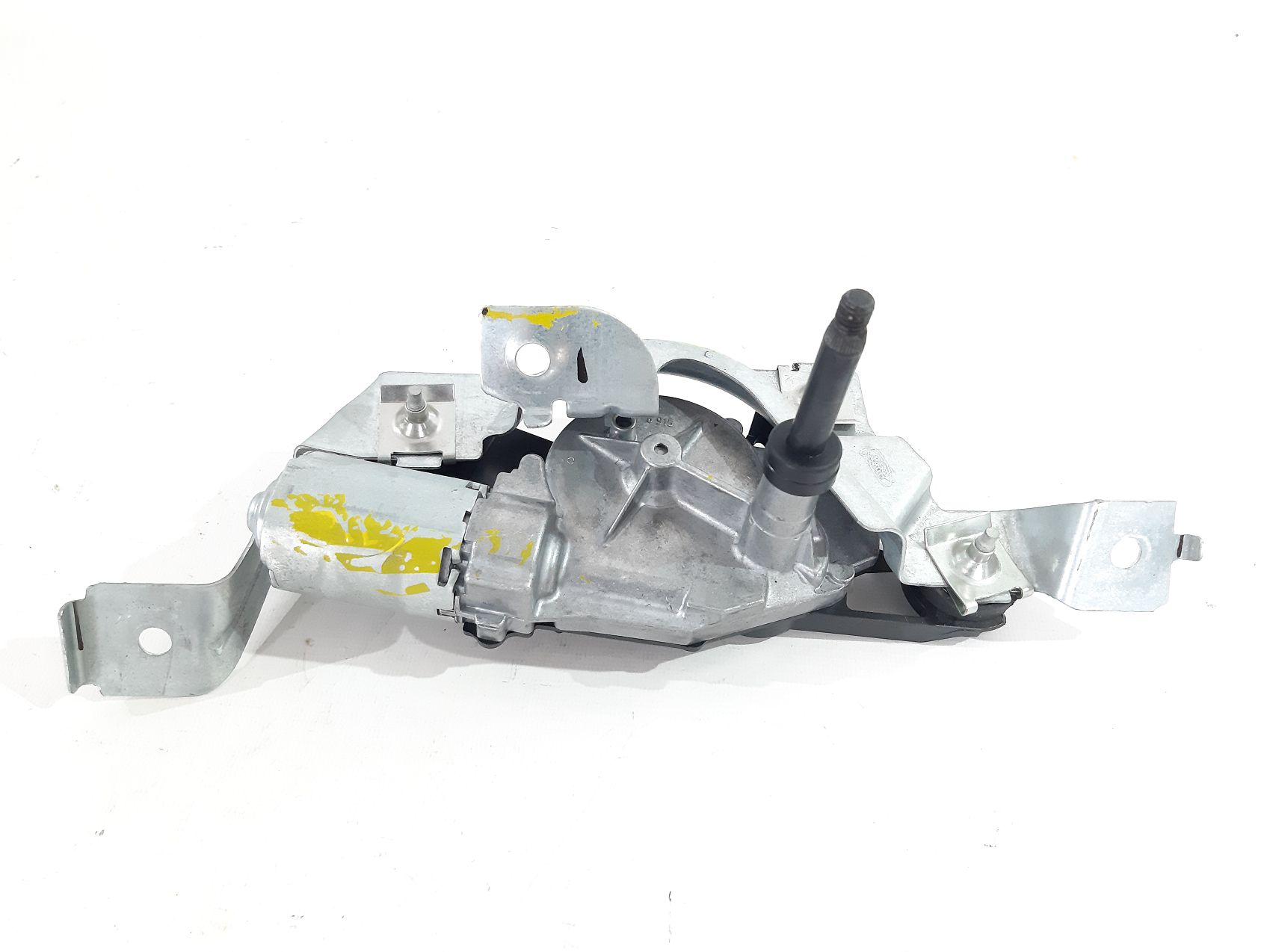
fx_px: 991
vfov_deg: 51.3
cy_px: 476
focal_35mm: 27
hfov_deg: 65.3
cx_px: 635
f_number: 1.7
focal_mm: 3.93
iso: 320
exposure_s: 1/50
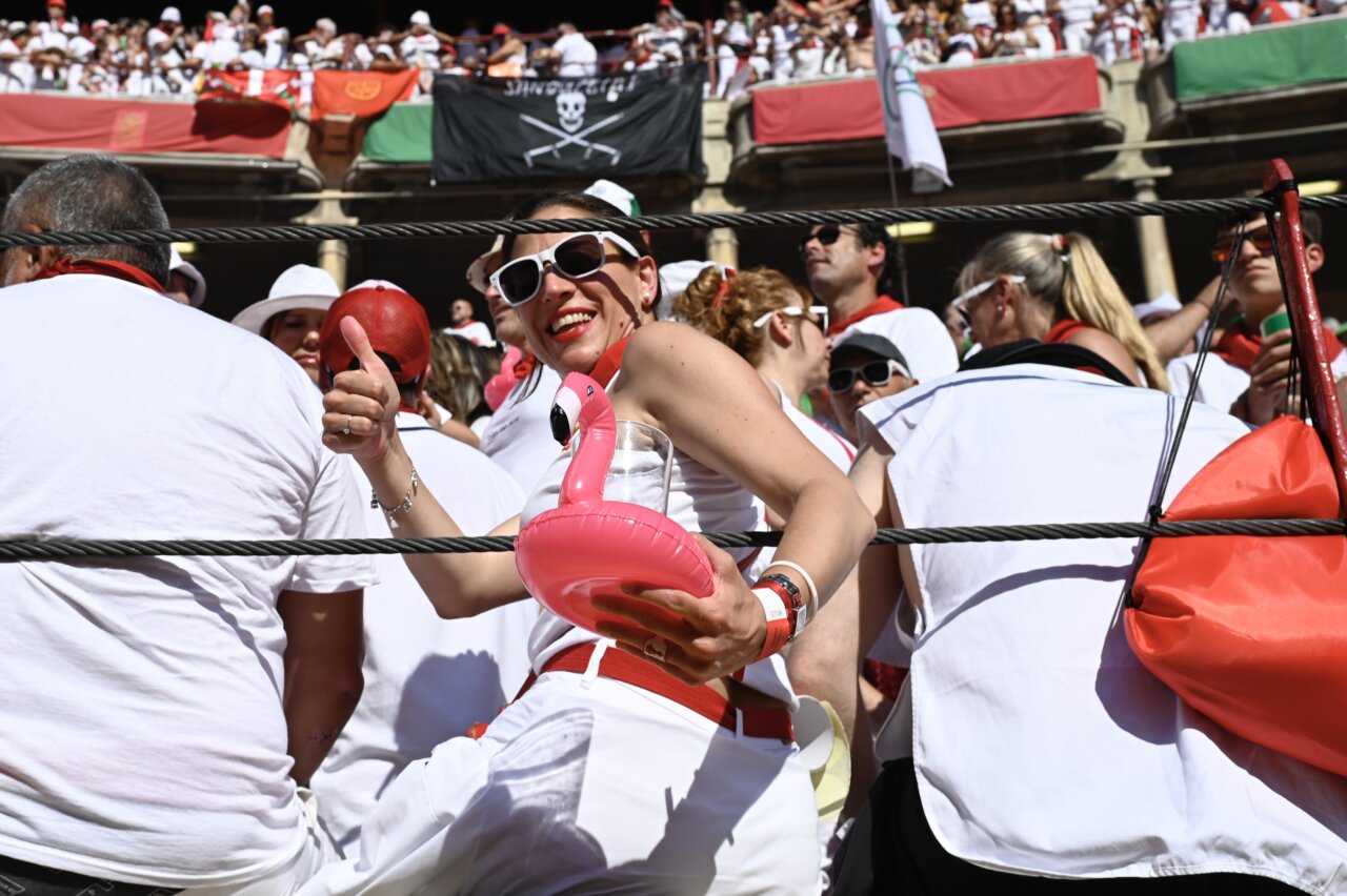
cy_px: 448
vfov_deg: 37.8
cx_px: 674
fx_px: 1309
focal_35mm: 35
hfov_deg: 54.5
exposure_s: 1/1000
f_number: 7.1
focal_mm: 35
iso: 200
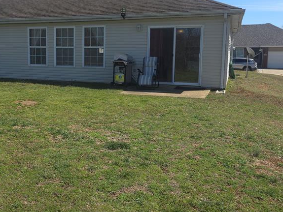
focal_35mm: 41
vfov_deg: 35.0
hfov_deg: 44.3
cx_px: 72
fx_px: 335
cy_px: 83
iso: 12
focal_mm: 6.3
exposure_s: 1/408
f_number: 1.7
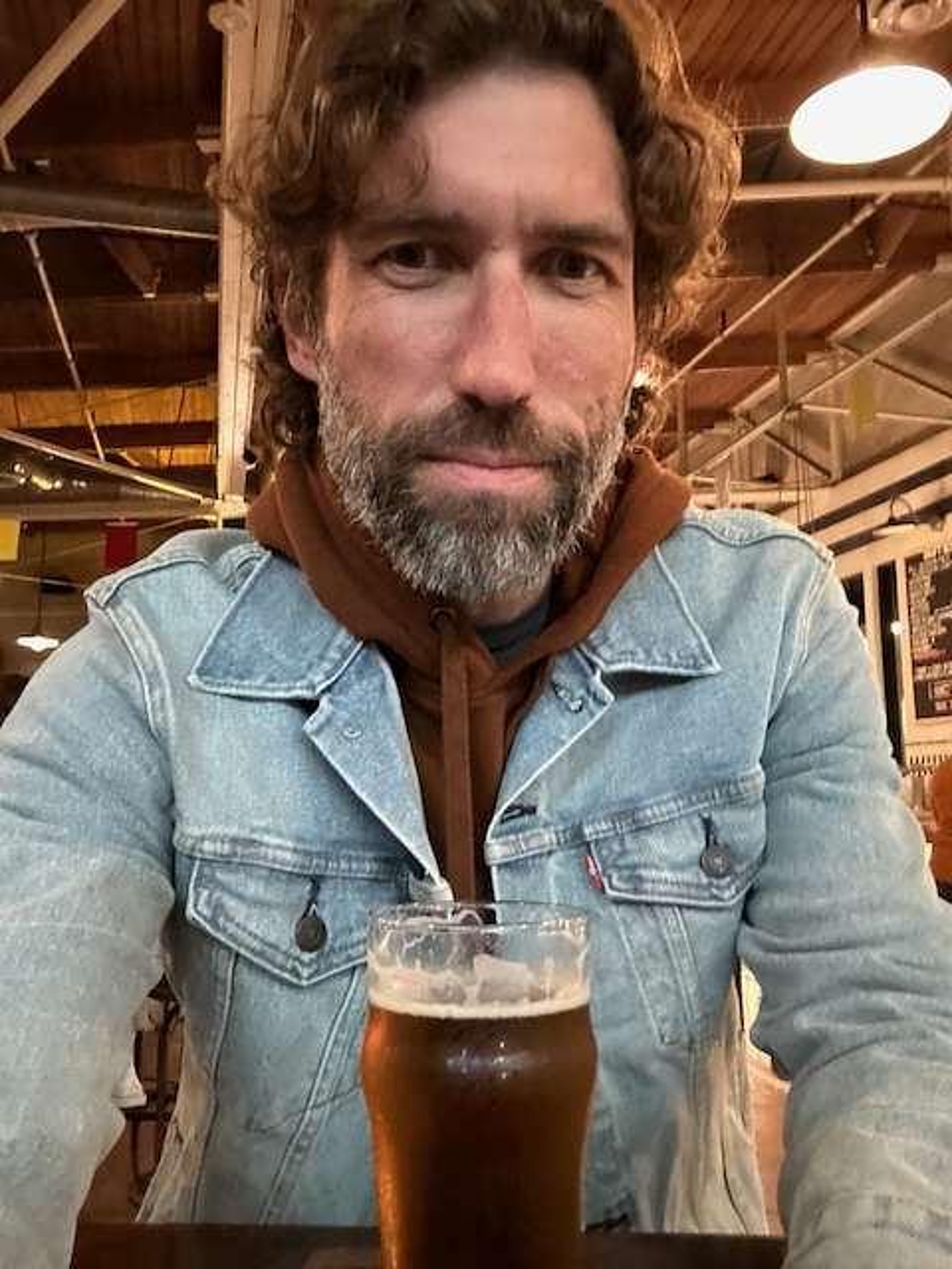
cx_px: 476
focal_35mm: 30
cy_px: 634
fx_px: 1100
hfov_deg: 46.8
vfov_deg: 60.0
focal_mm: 2.69
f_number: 1.9
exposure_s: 1/15
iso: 640
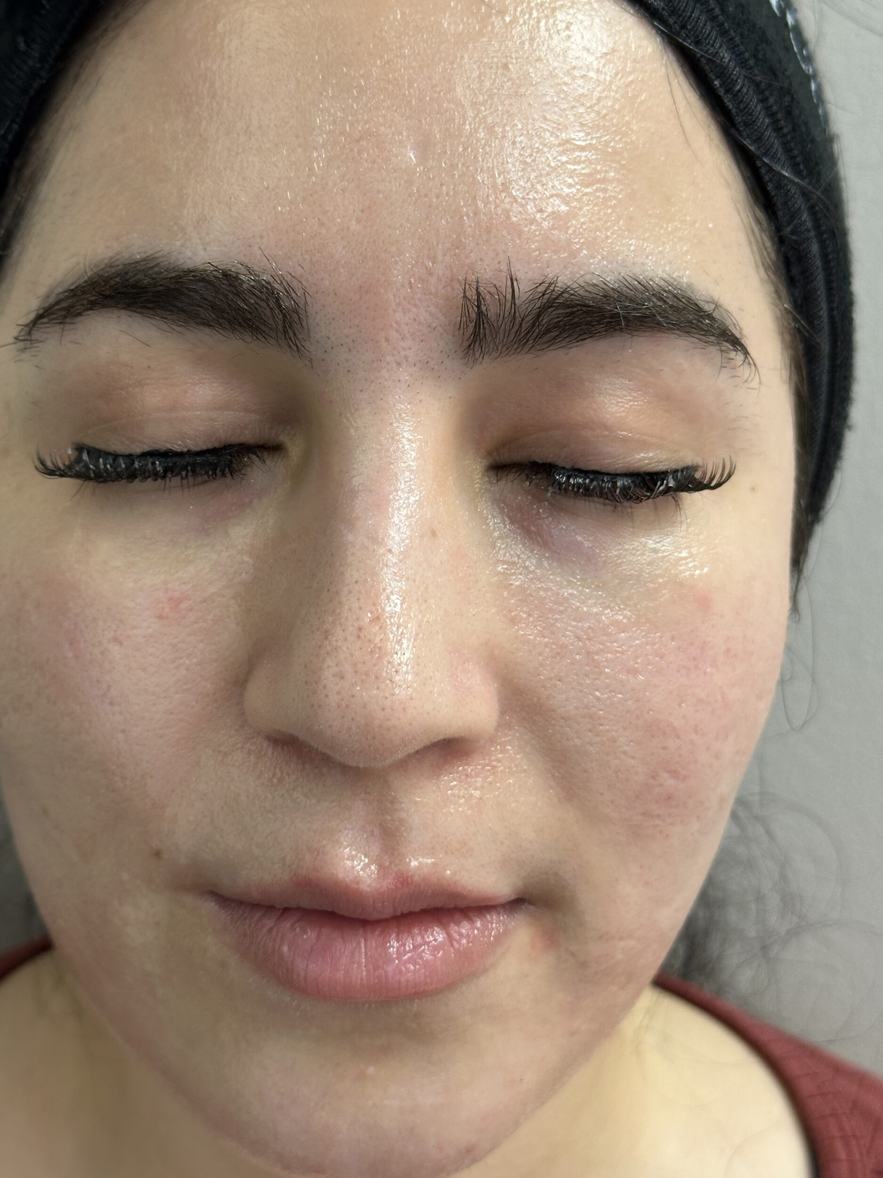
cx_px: 442
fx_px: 1633
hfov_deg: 30.3
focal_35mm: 48
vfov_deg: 39.7
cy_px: 589
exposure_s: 1/60
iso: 125
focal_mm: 6.86
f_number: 1.78
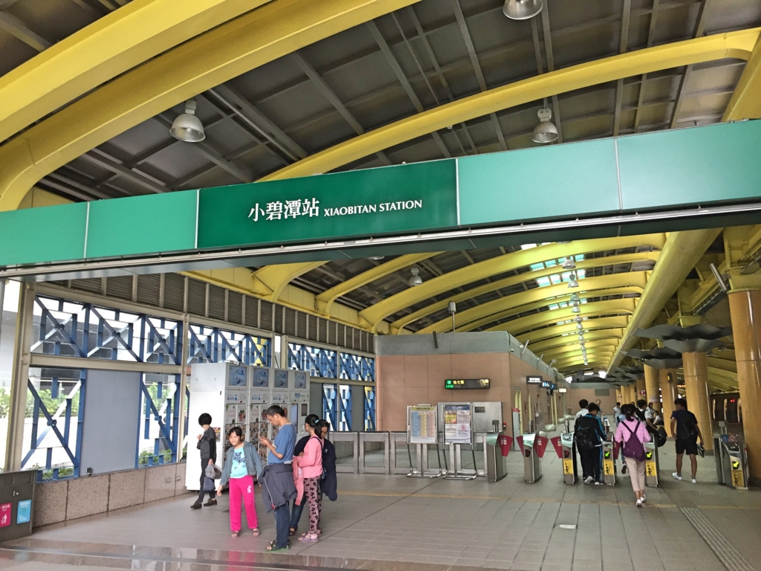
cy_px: 286
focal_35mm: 29
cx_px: 380
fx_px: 638
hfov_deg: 61.7
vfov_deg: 48.2
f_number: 2.2
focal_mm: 4.15
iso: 50
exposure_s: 1/30
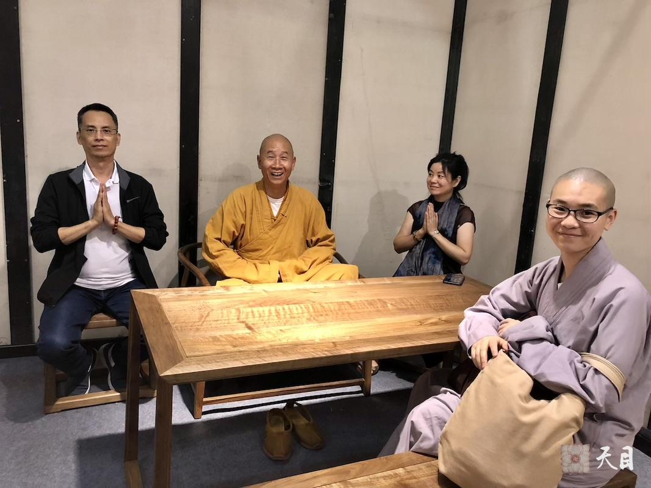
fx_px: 527
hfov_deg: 63.4
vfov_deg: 49.7
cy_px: 244
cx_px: 326
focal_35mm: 28
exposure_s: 1/17
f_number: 1.8
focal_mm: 3.99
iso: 80
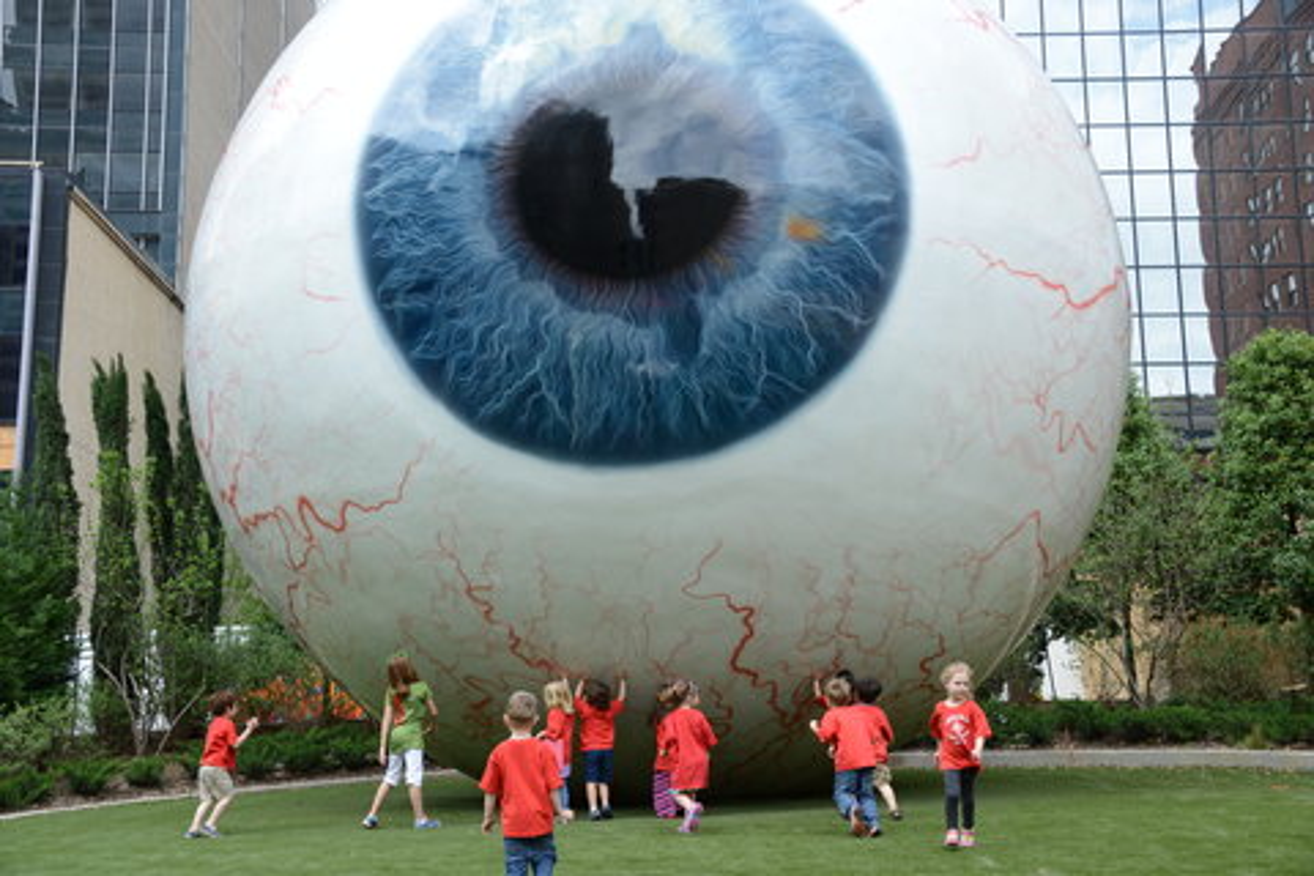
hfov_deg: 44.5
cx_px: 657
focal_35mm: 44
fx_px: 1606
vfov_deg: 30.5
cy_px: 438
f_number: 5.6
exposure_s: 1/500
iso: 400
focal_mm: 44
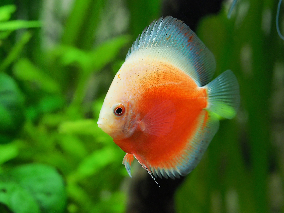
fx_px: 985
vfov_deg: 12.3
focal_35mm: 120
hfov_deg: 16.4
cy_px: 106
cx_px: 142
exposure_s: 1/200
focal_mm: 60
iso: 1250
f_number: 2.8
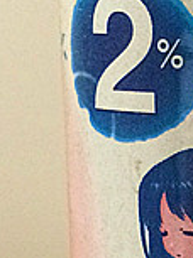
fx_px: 1135
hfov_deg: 9.5
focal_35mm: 152
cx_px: 274
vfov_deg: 12.9
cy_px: 243
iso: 250
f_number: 2.2
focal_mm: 4.15
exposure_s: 1/30
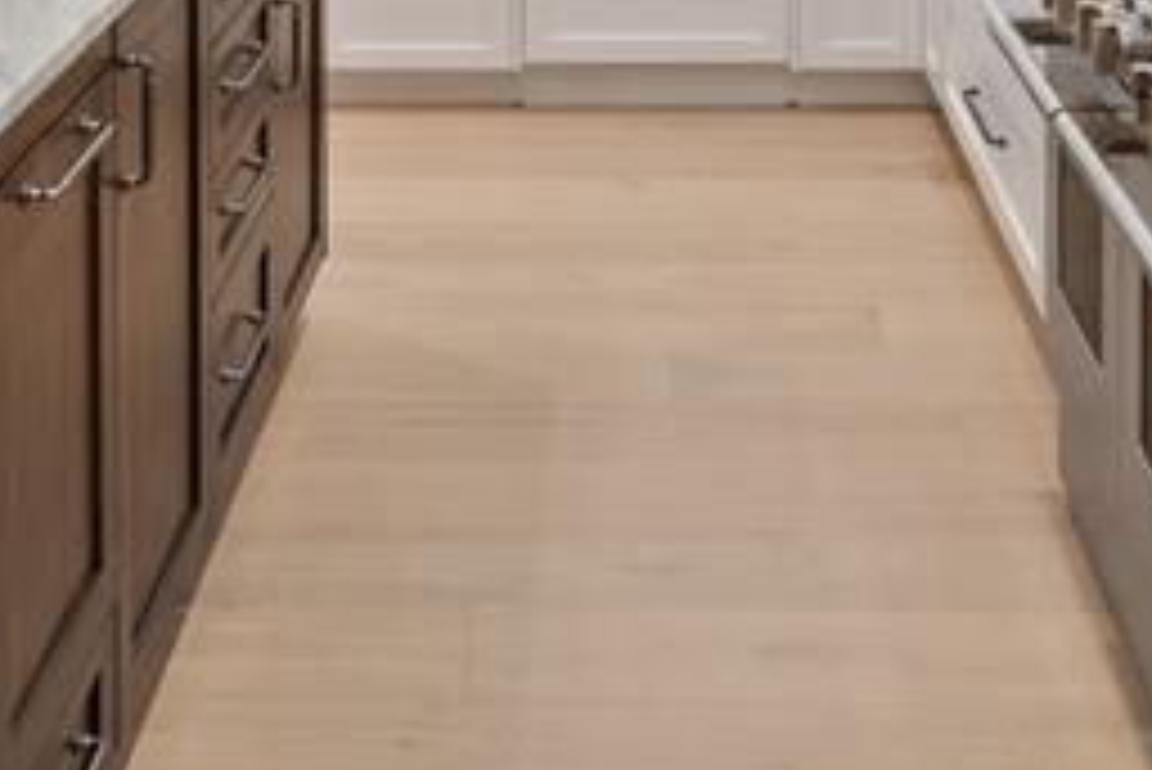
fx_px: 2049
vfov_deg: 18.0
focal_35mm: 64
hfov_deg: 31.4
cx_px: 639
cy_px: -518
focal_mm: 16
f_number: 9
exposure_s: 1
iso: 640
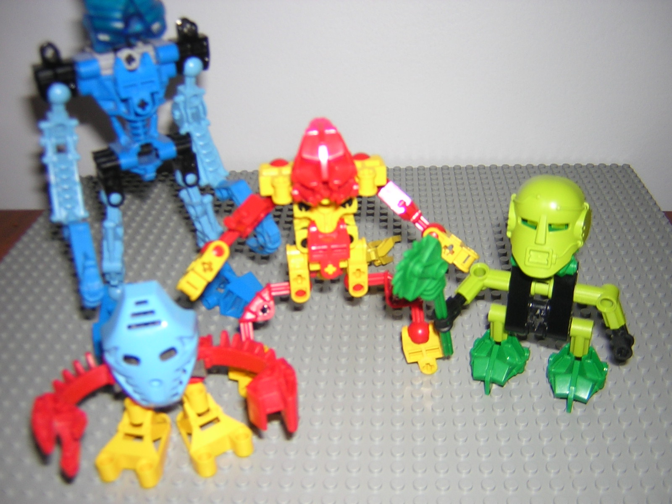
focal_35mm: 36
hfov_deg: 51.4
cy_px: 252
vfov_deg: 39.7
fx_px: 699
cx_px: 336
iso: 100
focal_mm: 4.7
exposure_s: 1/60.1
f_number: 2.6
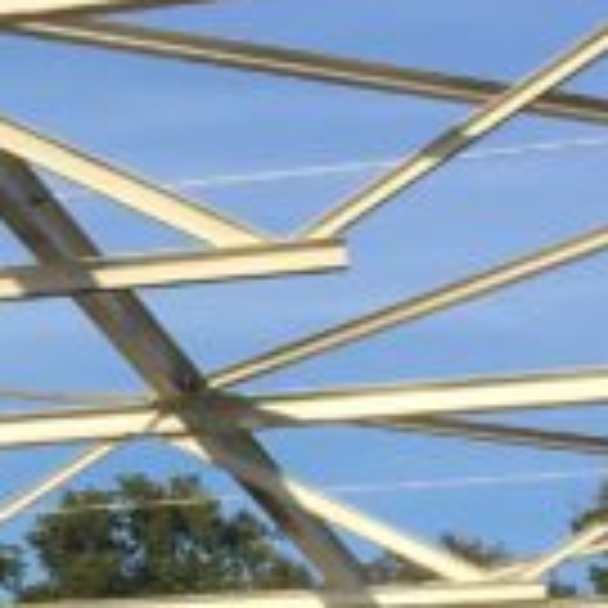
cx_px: -1189
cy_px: 428
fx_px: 3875
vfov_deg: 9.0
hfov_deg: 7.8
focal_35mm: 195
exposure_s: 1/1832
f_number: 2.2
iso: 25
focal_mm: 4.15
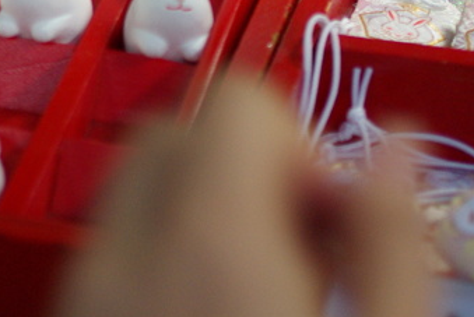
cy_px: -29
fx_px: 2090
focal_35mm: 159
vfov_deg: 8.6
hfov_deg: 12.6
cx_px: -84
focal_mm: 35
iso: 400
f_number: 2.8
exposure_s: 1/45
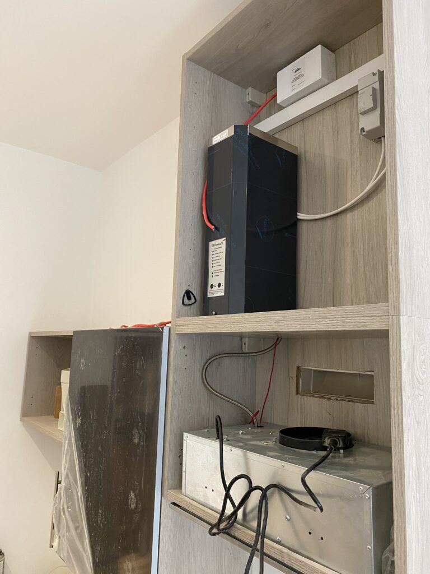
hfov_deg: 53.1
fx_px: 431
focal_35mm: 26
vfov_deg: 67.3
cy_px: 287
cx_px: 215
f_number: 1.8
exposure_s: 1/50
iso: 320
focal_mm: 4.25
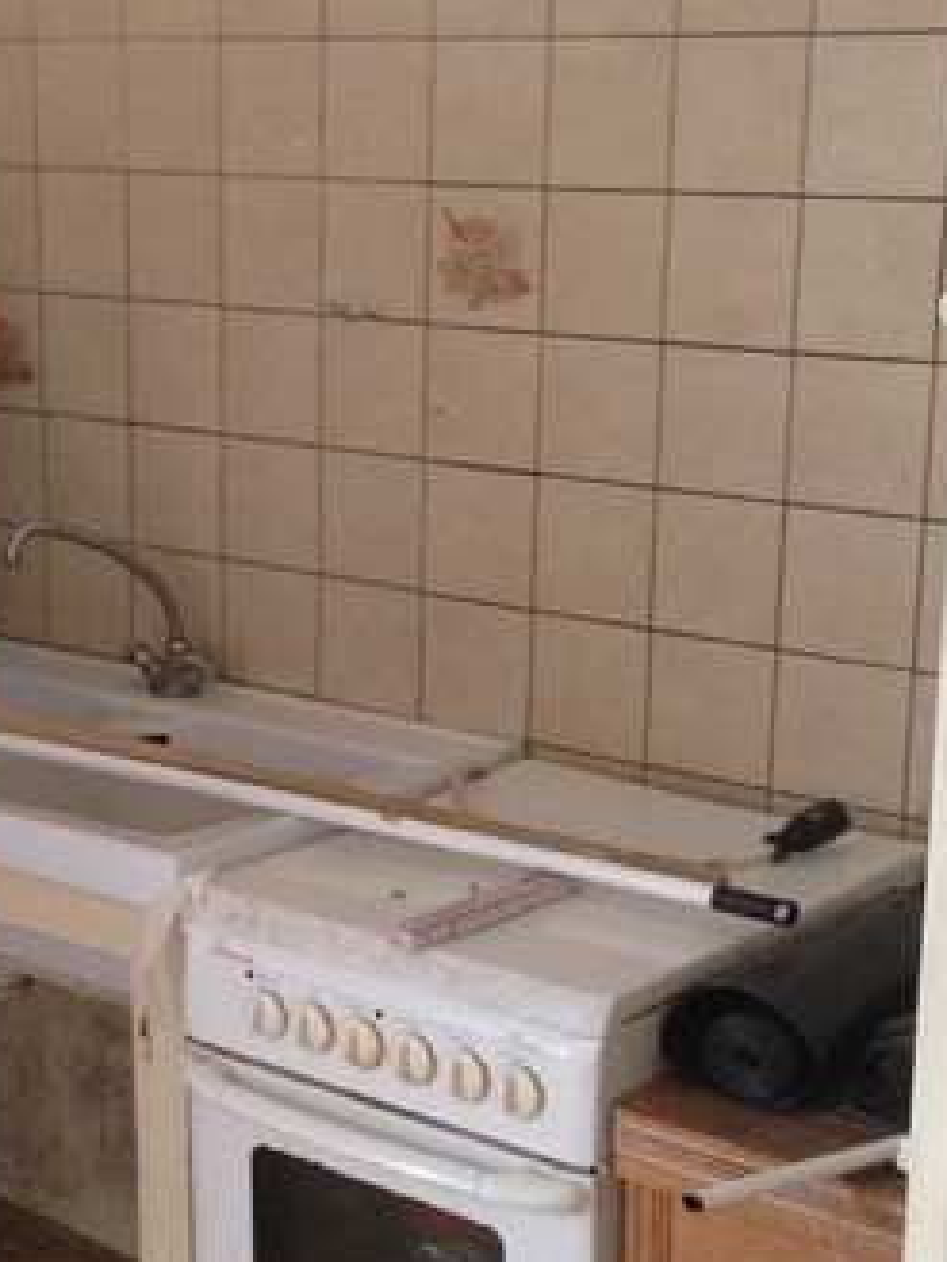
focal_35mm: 77
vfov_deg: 25.2
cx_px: 130
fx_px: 2807
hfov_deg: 18.9
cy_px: 821
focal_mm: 4.12
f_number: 2.4
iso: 160
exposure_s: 1/20
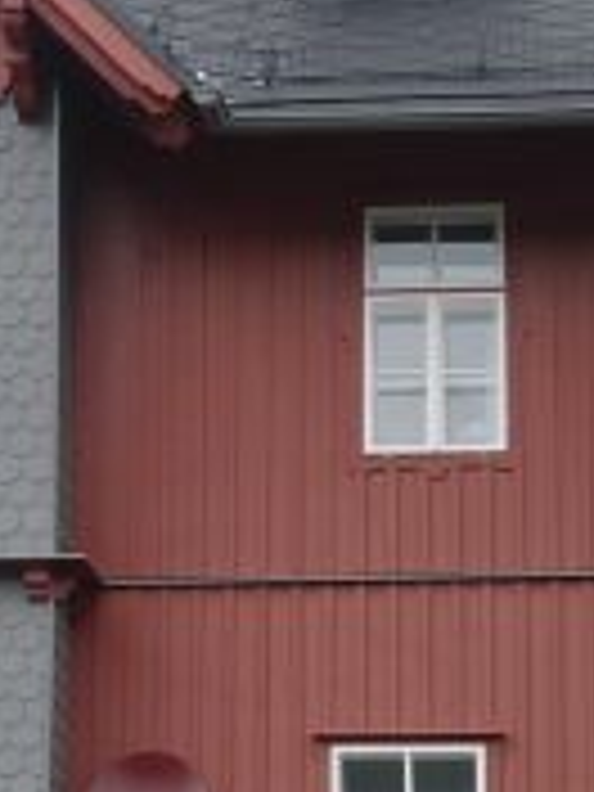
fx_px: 3661
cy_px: 414
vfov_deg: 12.3
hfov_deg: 9.2
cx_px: -54
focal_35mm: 160
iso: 100
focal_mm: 6
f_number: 2.9
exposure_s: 1/400
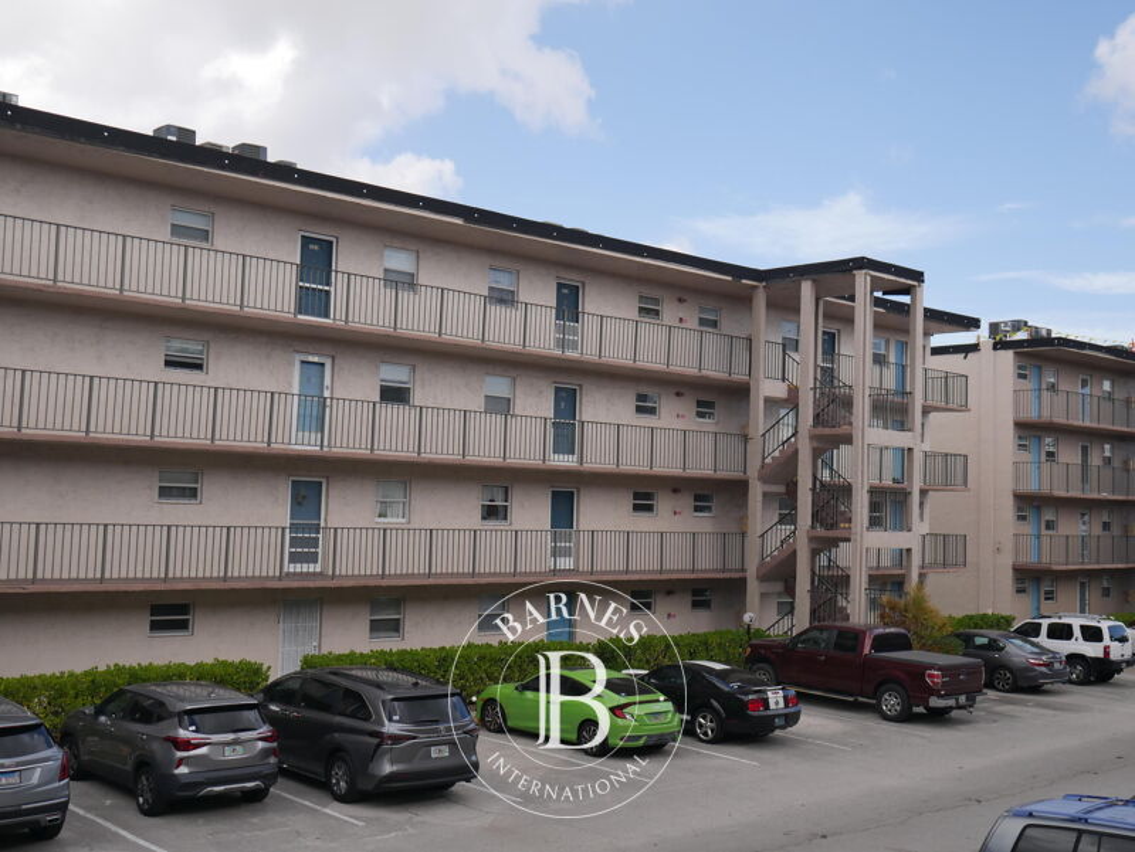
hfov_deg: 46.8
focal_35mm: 40
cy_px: 426
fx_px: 1312
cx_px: 568
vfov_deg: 36.0
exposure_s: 1/1600
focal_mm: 20
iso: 400
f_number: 5
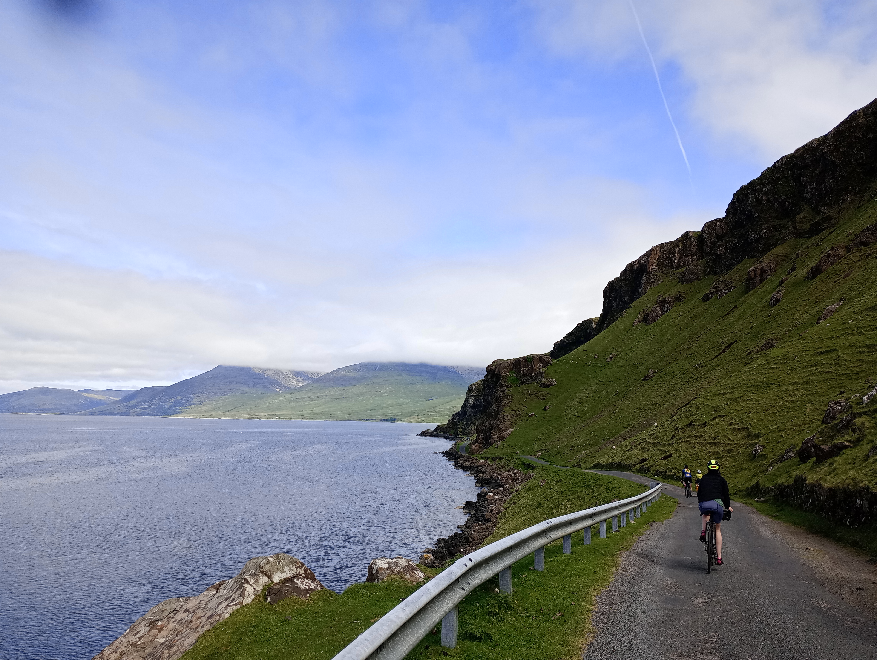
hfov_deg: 63.4
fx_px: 710
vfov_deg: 49.9
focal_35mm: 28
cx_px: 438
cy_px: 330
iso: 100
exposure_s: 1/594
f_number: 1.8
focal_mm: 4.27
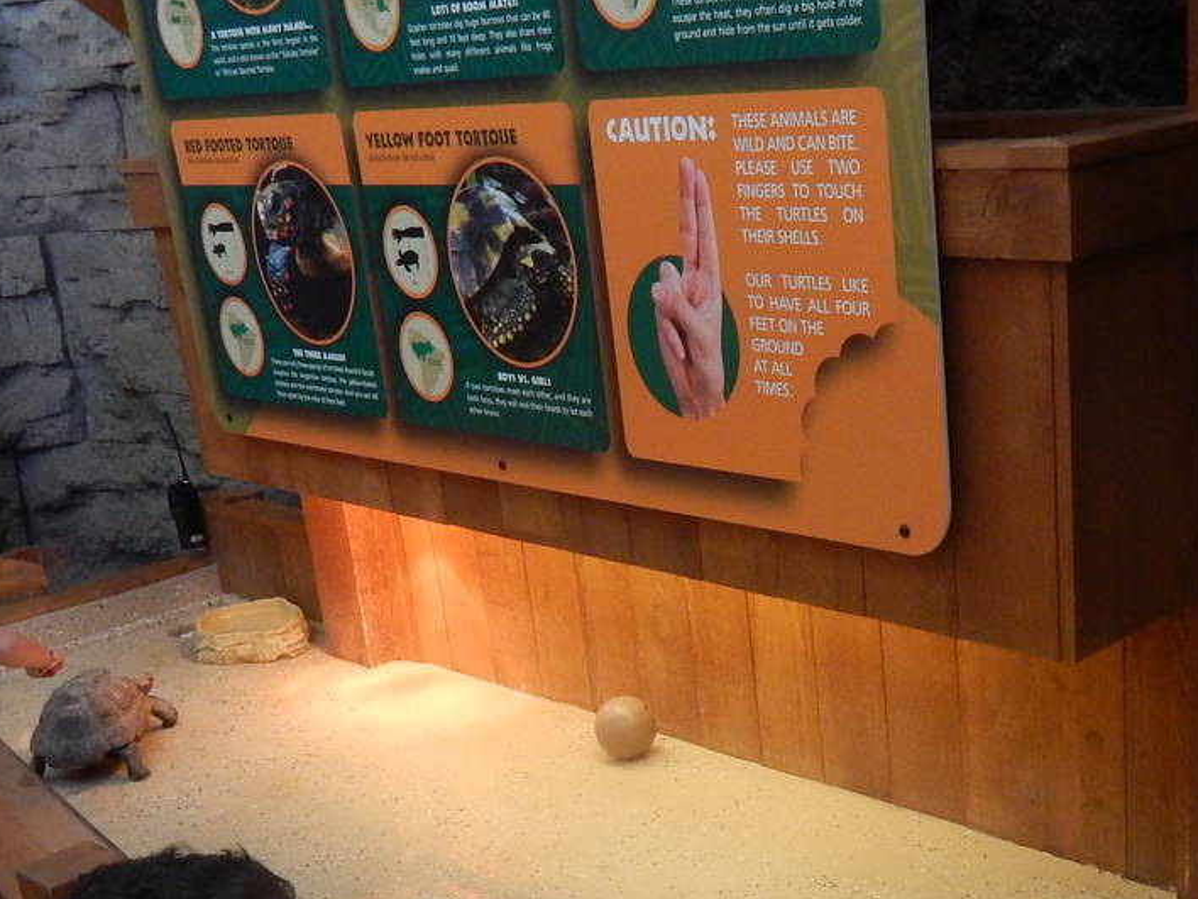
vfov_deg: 27.4
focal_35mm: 52
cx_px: 812
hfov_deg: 36.4
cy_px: 728
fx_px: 1800
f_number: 3
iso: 400
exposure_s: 1/200
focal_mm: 4
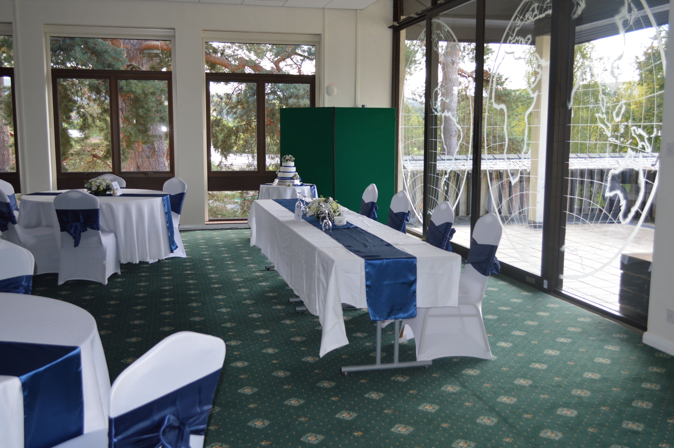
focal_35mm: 36
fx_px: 673
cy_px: 224
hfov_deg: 53.2
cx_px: 337
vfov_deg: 36.8
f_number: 4
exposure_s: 1/125
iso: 320
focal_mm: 24
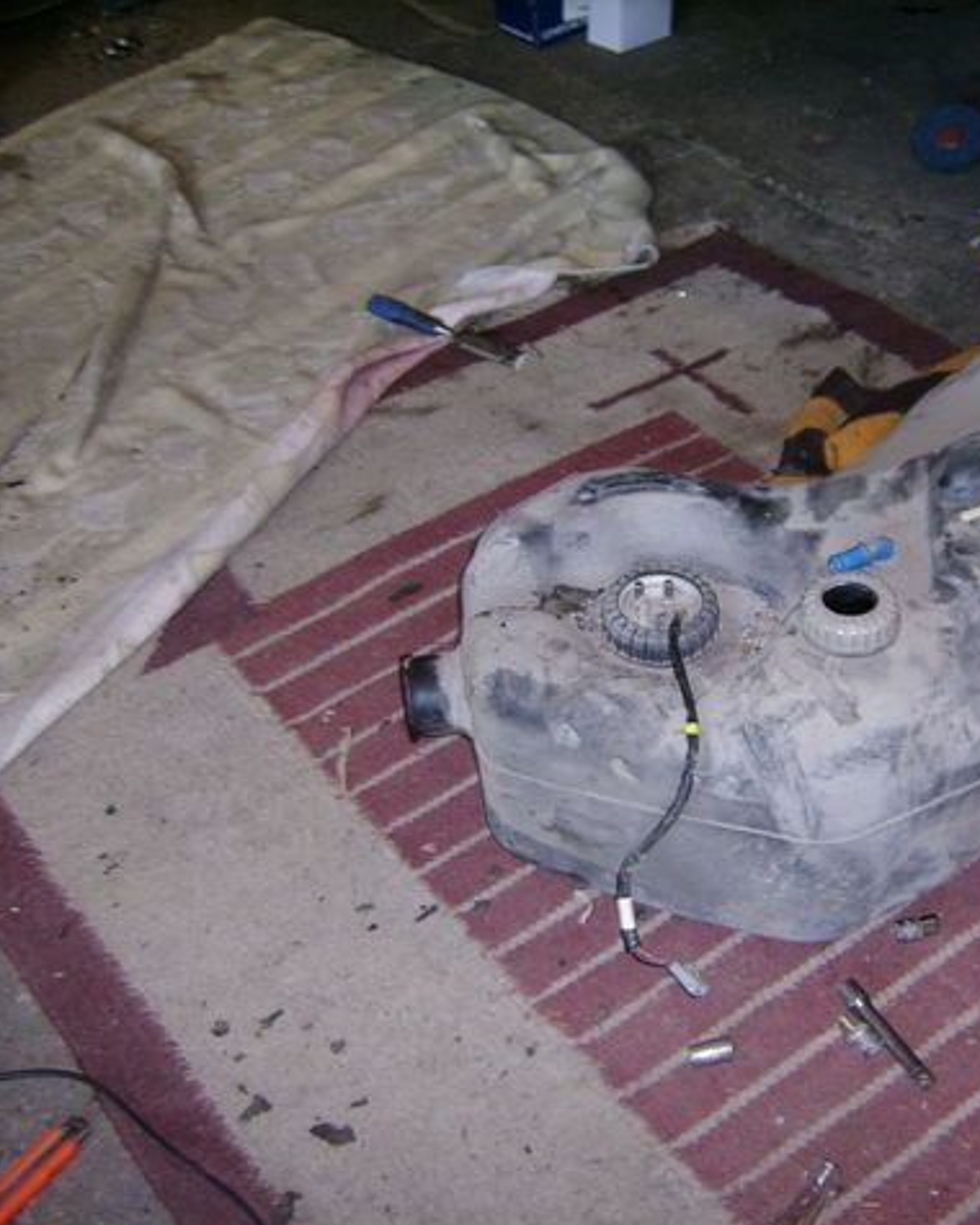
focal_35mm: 46
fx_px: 1668
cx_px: 640
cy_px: 614
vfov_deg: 40.3
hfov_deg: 32.5
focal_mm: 5.95
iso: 100
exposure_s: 1/30
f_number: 2.8
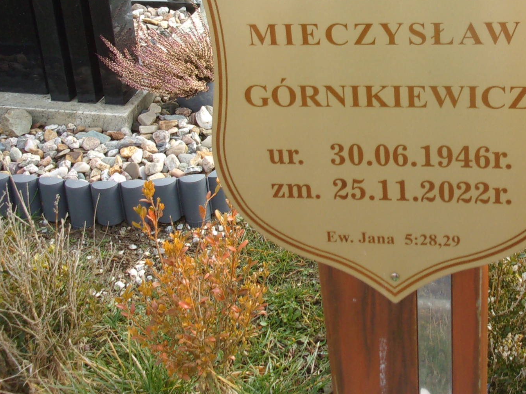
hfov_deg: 34.9
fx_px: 821
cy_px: 87
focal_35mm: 54
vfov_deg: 26.6
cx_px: 384
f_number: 3.9
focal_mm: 5.1
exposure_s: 1/200
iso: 80
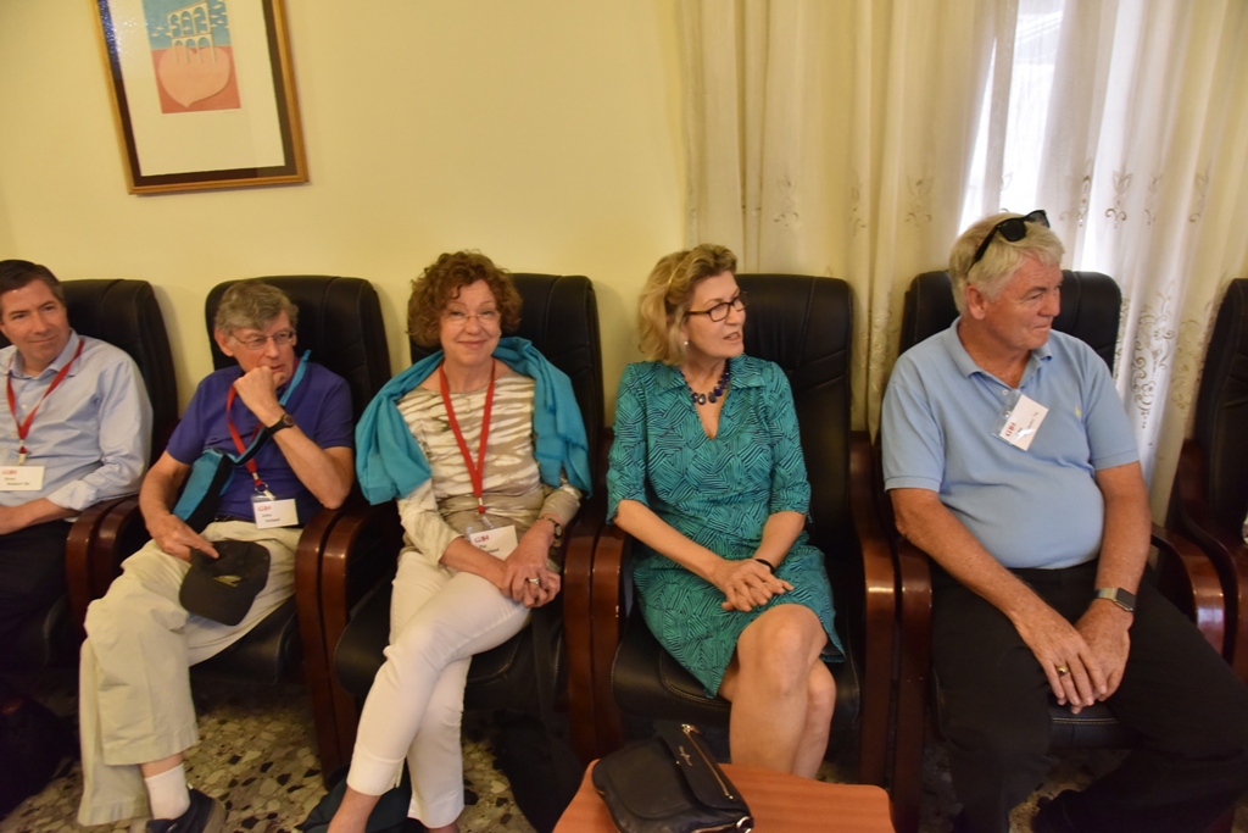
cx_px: 624
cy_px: 416
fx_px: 832
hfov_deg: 73.7
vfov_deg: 53.1
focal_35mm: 24
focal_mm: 24
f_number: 6.3
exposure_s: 1/160
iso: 3200
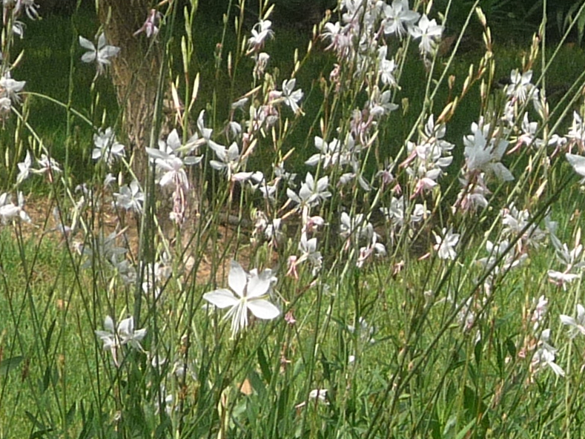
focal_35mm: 262
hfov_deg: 7.5
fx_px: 4428
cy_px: 398
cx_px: 489
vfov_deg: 5.7
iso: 100
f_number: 5.2
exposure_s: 1/400
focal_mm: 10
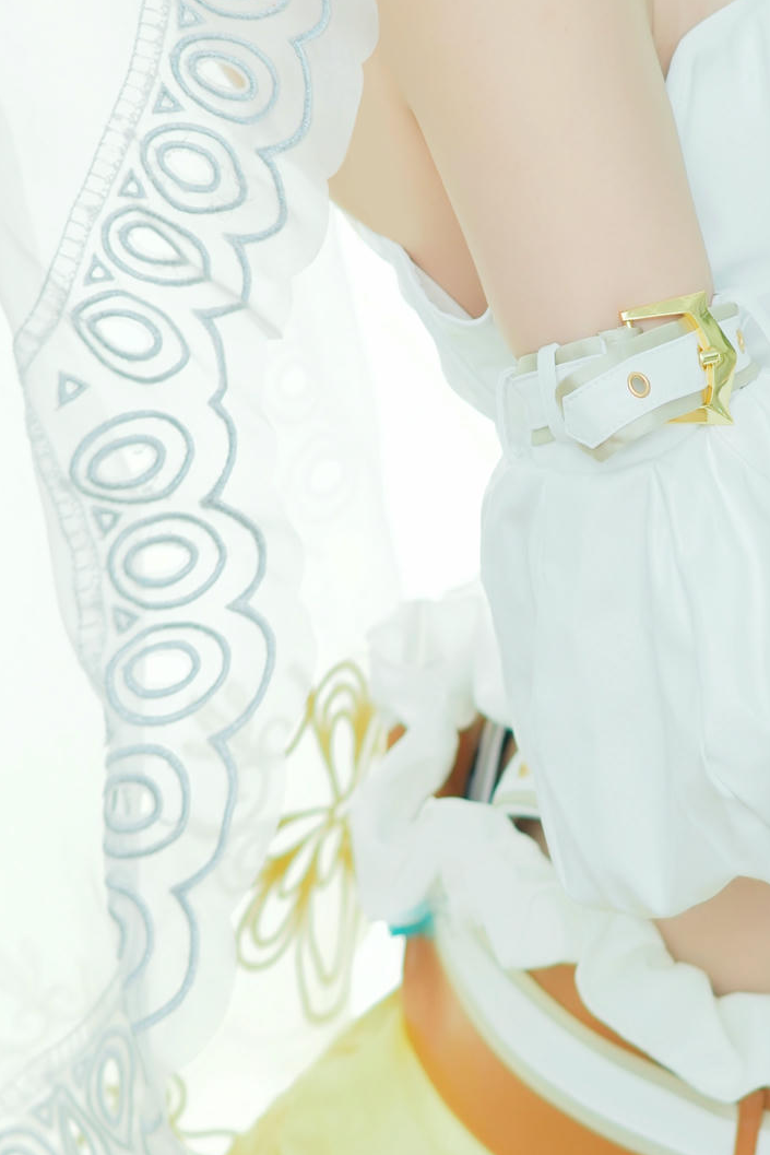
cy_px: 476
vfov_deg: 10.2
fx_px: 6478
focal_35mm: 202
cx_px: 394
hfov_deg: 6.8
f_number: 2.8
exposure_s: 1/200
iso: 100
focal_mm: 58
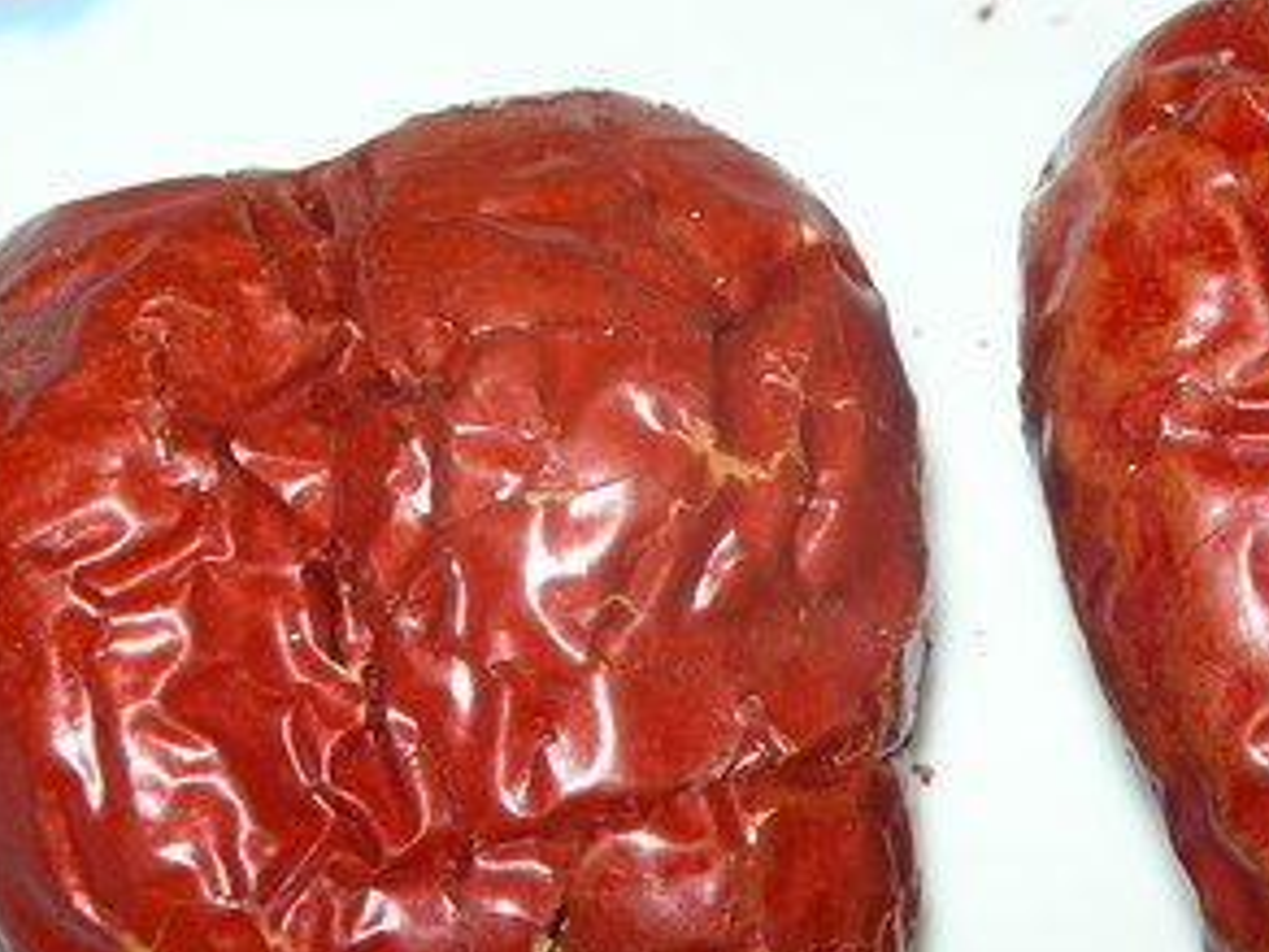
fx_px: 2383
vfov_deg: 22.5
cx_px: 960
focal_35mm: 65
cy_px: 602
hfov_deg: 29.3
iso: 50
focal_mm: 7.8
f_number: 4.8
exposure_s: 1/60.1
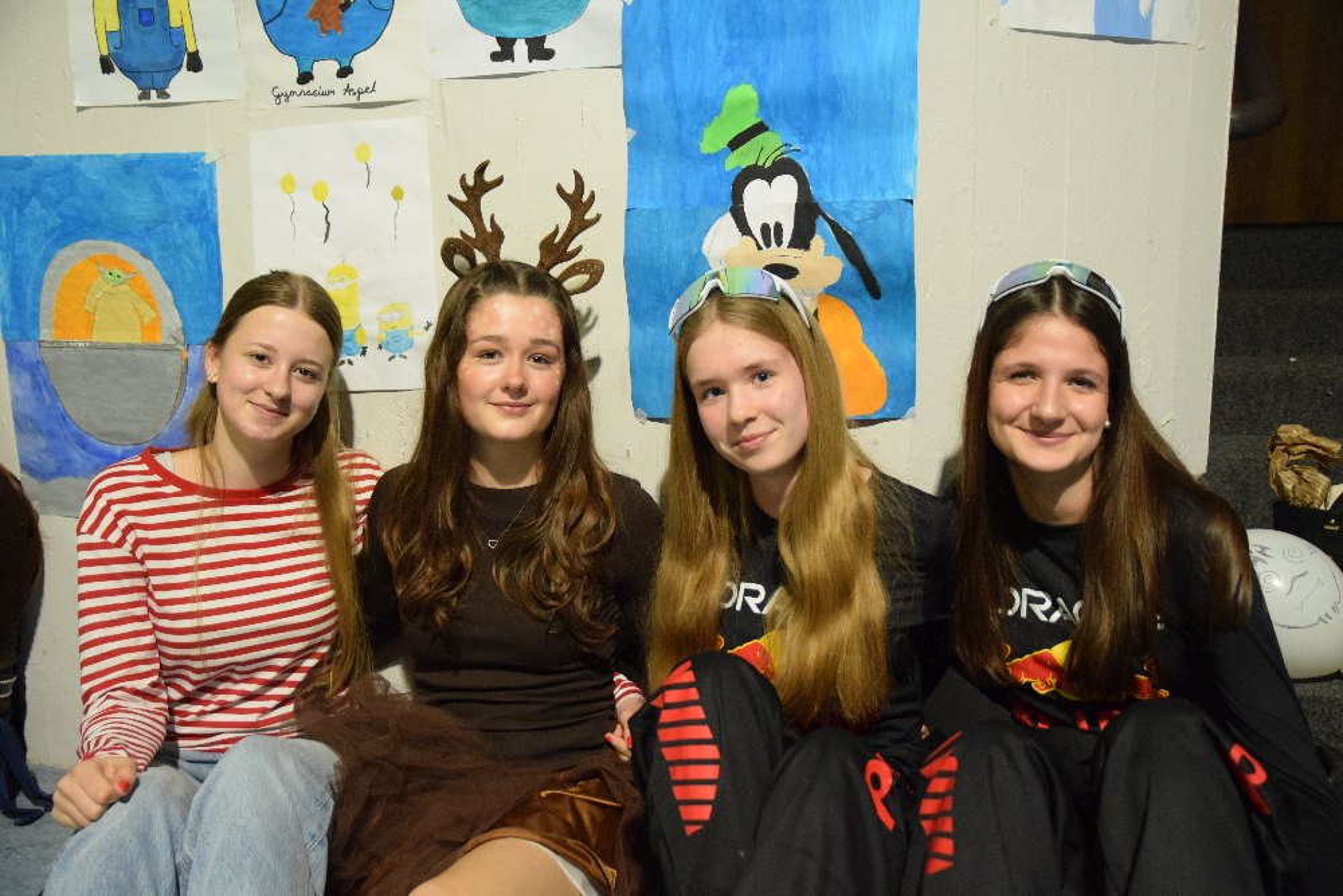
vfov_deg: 36.9
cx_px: 672
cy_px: 448
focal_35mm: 36
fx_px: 1343
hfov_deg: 53.1
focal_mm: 24
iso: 3200
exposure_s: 1/125
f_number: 3
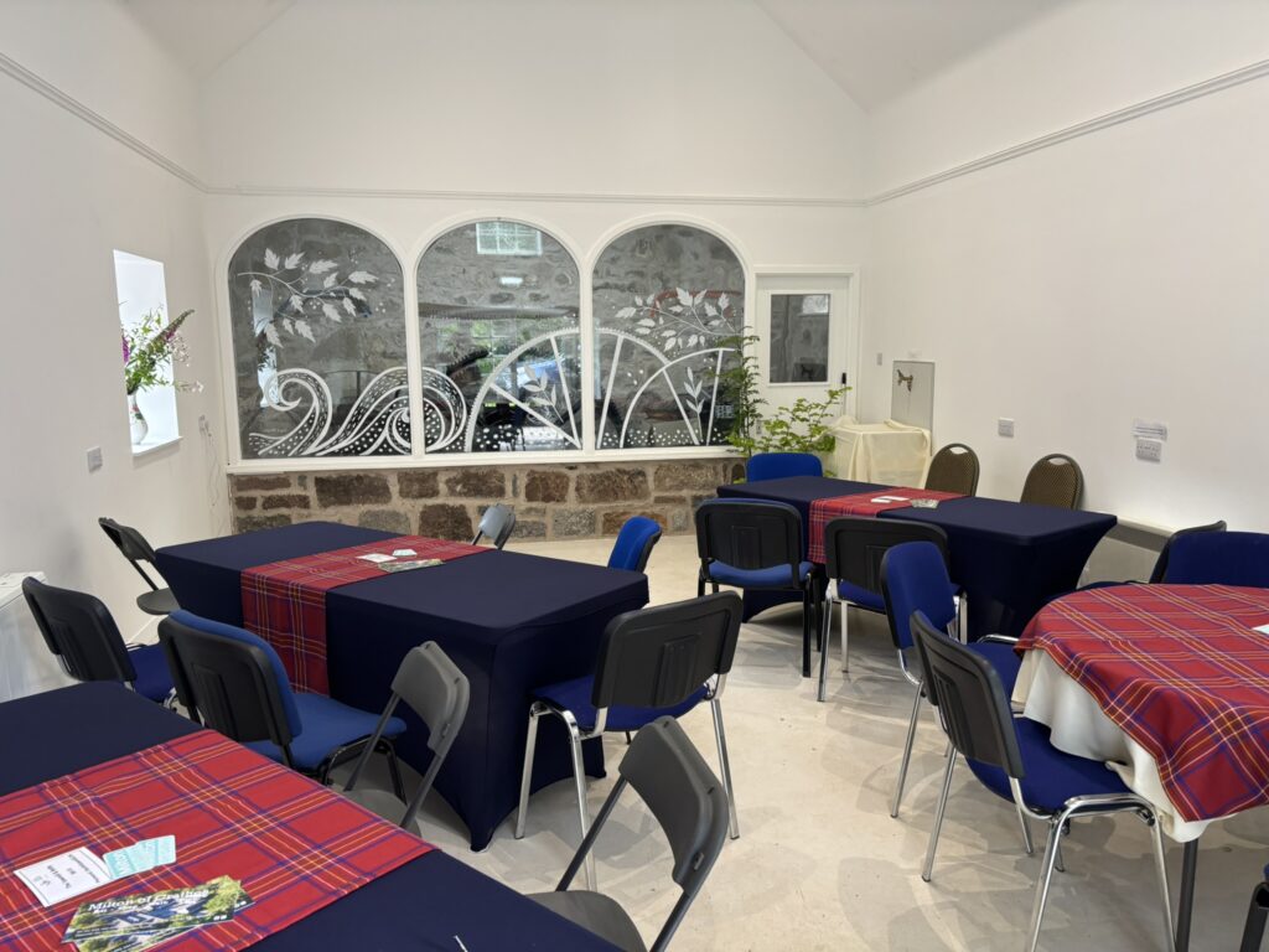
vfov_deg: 53.1
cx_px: 634
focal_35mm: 26
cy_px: 476
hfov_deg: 67.3
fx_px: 953
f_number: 1.6
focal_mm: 5.96
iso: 125
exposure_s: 1/50
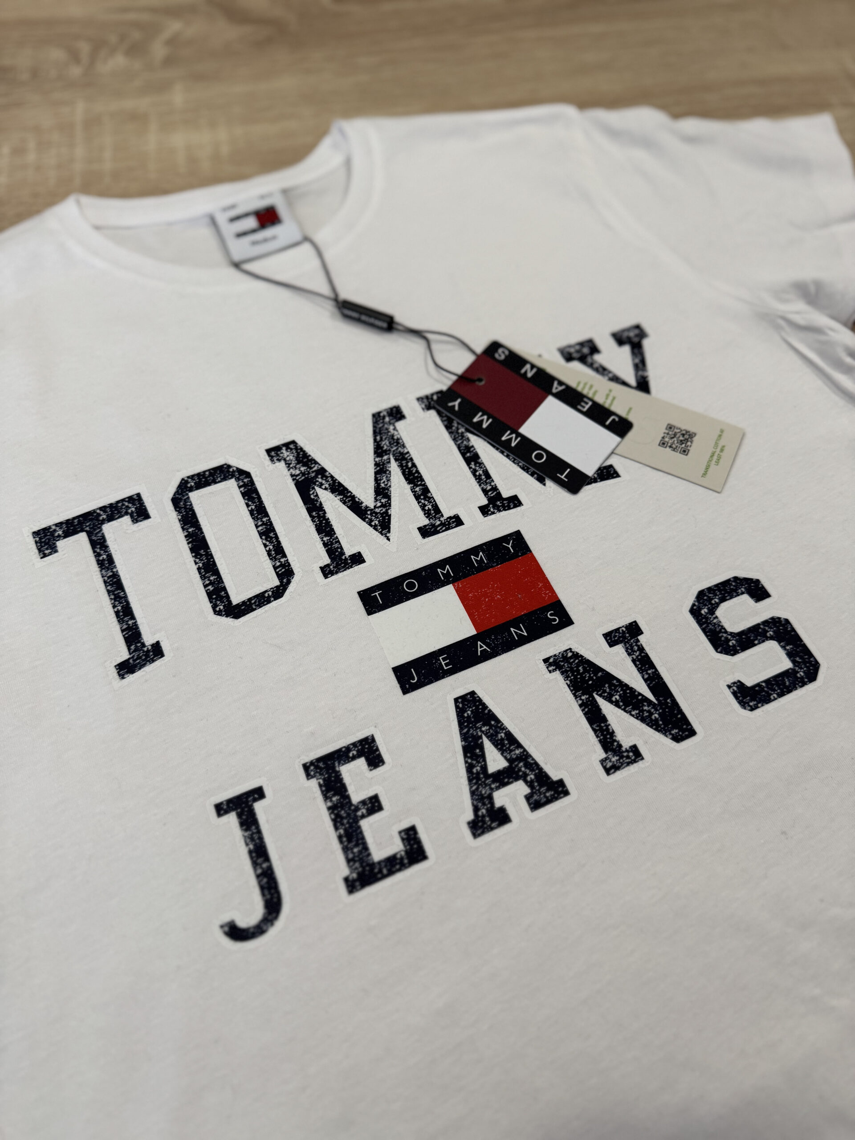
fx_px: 790
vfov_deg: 71.6
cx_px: 428
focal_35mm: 24
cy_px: 570
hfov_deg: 56.8
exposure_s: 1/100
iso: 200
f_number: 1.78
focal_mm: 6.76
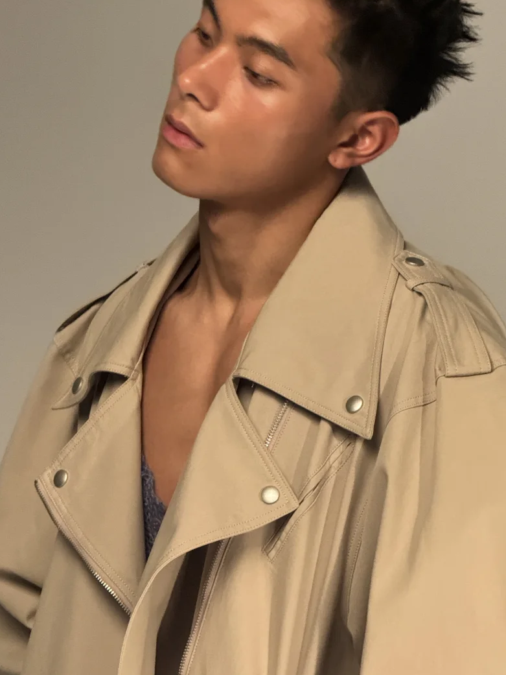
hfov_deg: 8.9
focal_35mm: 166
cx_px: 246
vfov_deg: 11.9
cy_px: 243
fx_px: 3235
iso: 800
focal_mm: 15.66
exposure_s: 1/33
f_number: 2.8
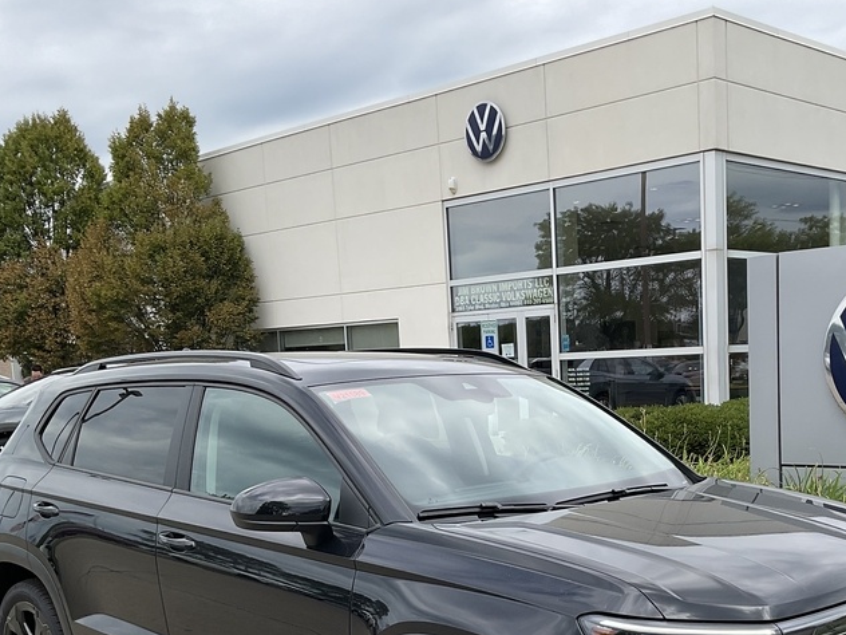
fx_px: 1149
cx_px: 578
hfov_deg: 39.8
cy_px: 496
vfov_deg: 30.2
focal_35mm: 47
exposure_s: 1/1121
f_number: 1.8
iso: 16
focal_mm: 3
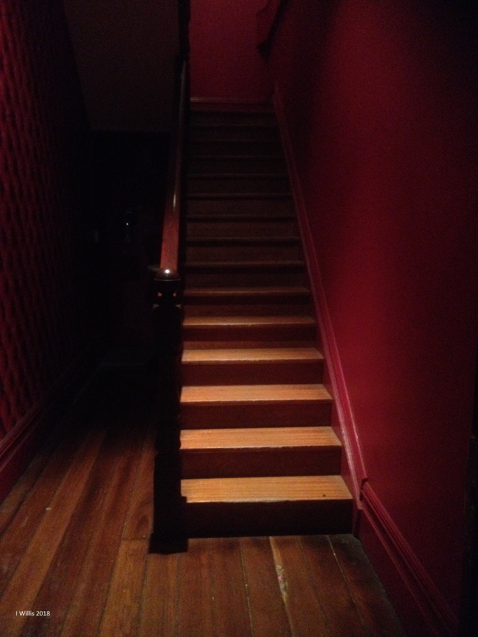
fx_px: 644
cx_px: 239
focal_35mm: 35
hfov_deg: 40.7
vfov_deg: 52.6
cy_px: 318
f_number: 2.4
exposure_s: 1/15
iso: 800
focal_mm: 4.28
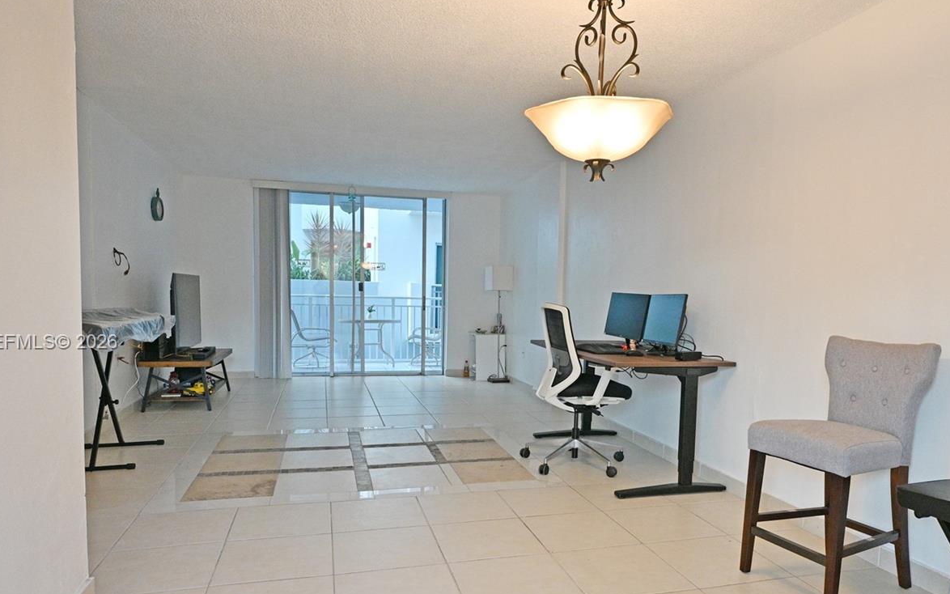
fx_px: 647
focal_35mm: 25
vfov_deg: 49.1
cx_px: 513
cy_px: 343
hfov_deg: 72.4
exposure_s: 1/60
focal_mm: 12
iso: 800
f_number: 4.8
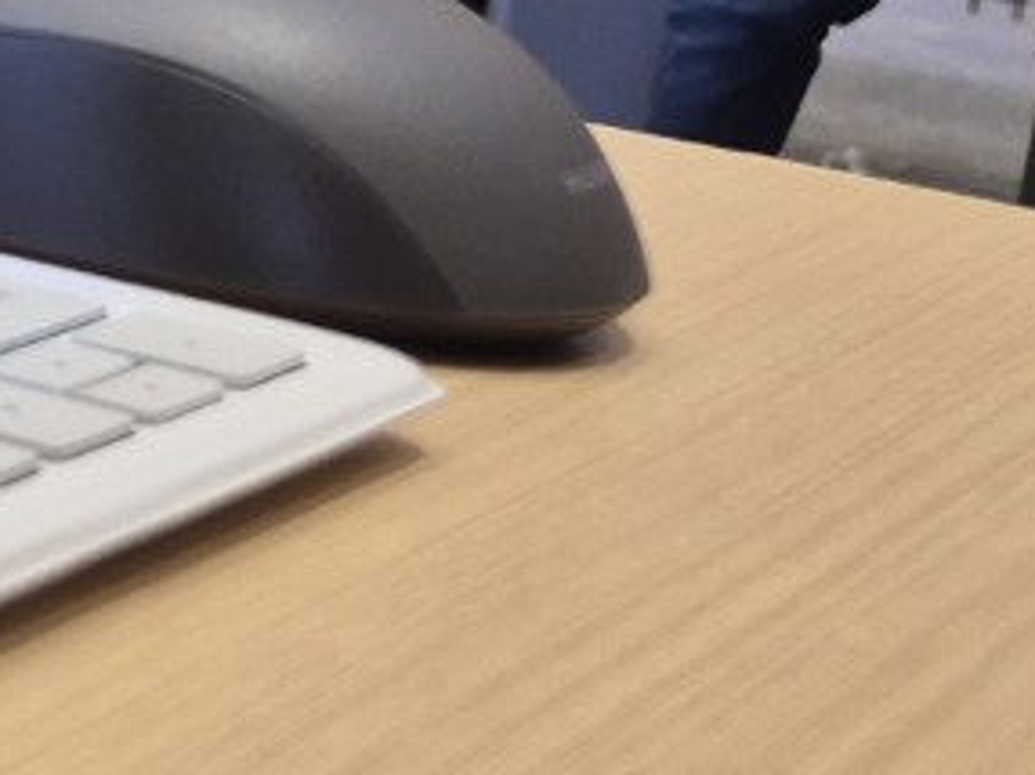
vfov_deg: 12.6
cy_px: 36
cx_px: -1520
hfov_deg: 12.7
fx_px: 3465
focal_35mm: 116
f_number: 1.8
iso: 125
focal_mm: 5.4
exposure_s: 1/100
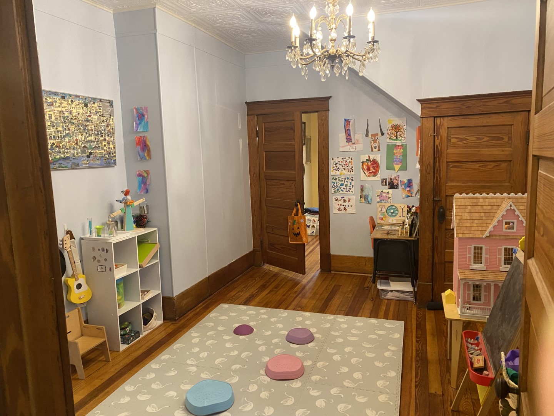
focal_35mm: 26
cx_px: 277
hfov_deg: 67.3
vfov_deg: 53.1
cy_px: 208
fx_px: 416
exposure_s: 1/60
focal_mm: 4.25
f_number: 1.8
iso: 320
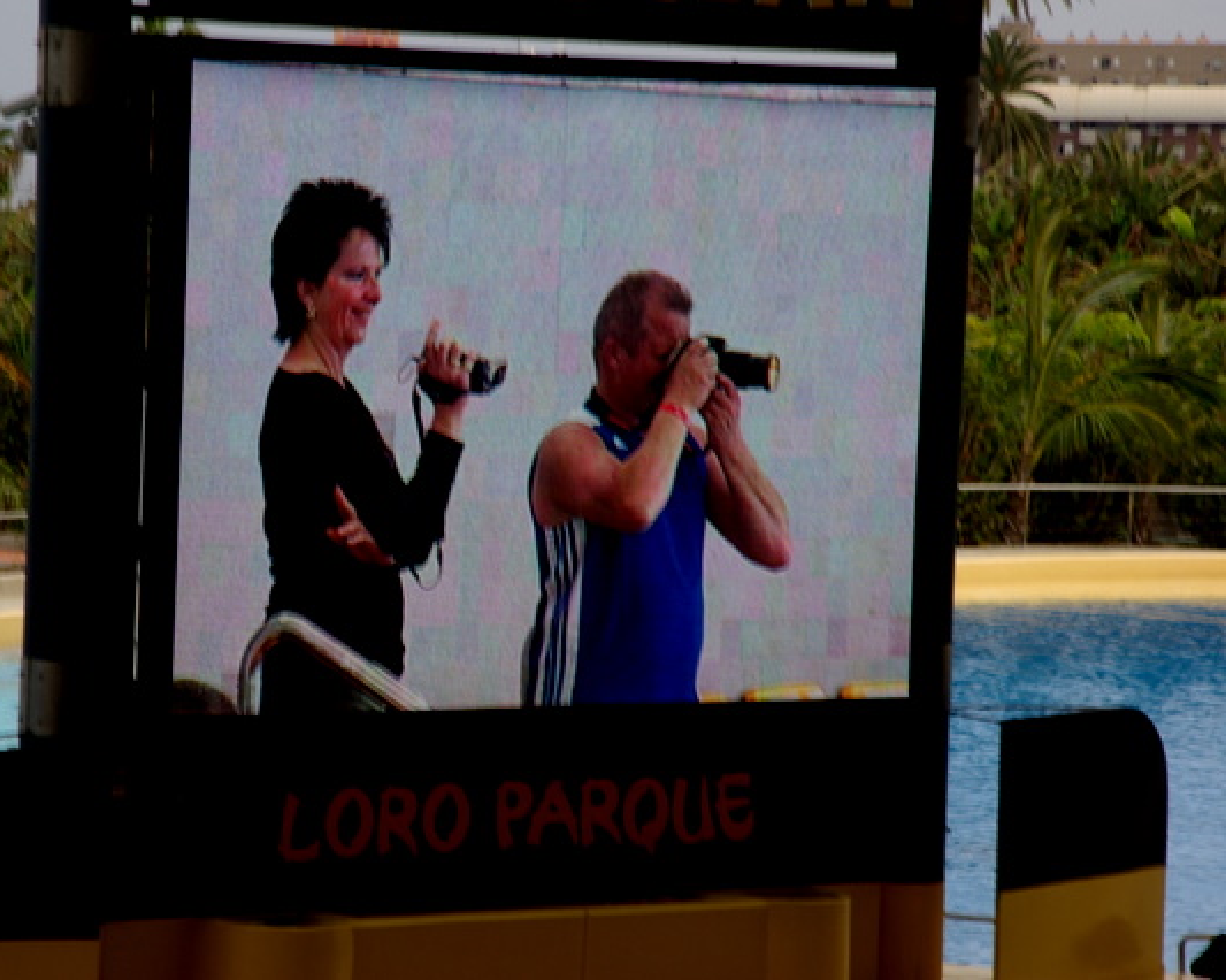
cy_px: 491
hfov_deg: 12.2
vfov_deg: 9.8
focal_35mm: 158
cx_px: 499
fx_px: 5715
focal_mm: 93
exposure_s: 1/15
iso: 100
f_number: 16
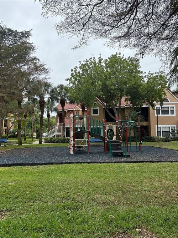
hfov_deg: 56.8
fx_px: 165
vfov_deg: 71.6
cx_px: 89
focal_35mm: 24
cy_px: 119
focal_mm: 6.86
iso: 80
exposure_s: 1/2732
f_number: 1.78
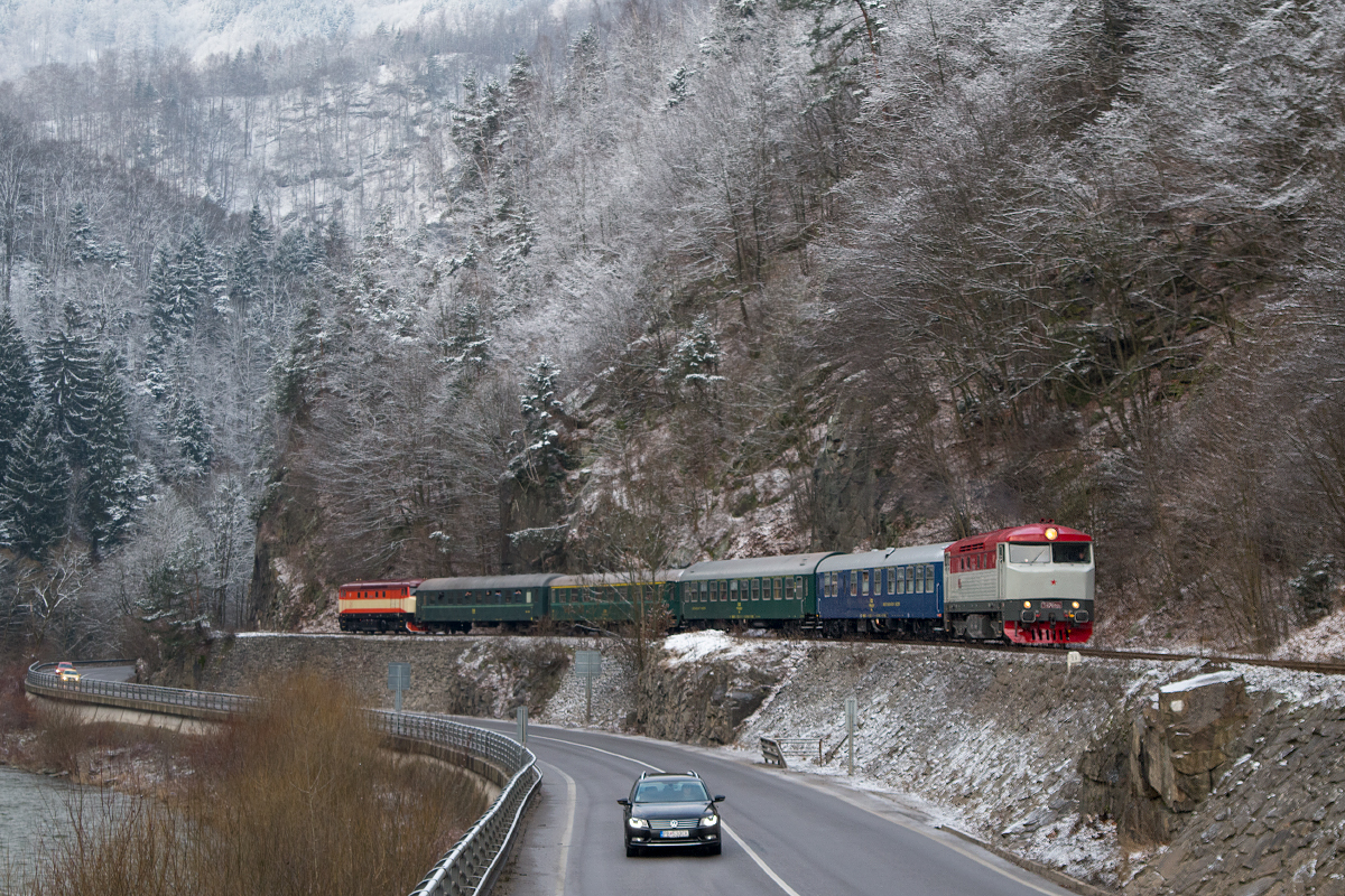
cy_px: 448
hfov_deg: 31.4
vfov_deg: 21.2
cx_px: 672
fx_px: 2391
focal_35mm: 64
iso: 400
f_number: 5
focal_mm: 43
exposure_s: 1/320
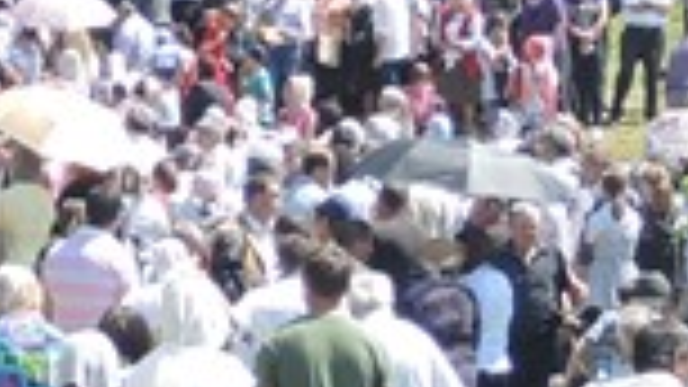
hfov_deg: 9.8
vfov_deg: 5.4
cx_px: 171
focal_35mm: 219
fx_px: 3995
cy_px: -418
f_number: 2
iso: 80
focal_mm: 6.5
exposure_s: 1/800
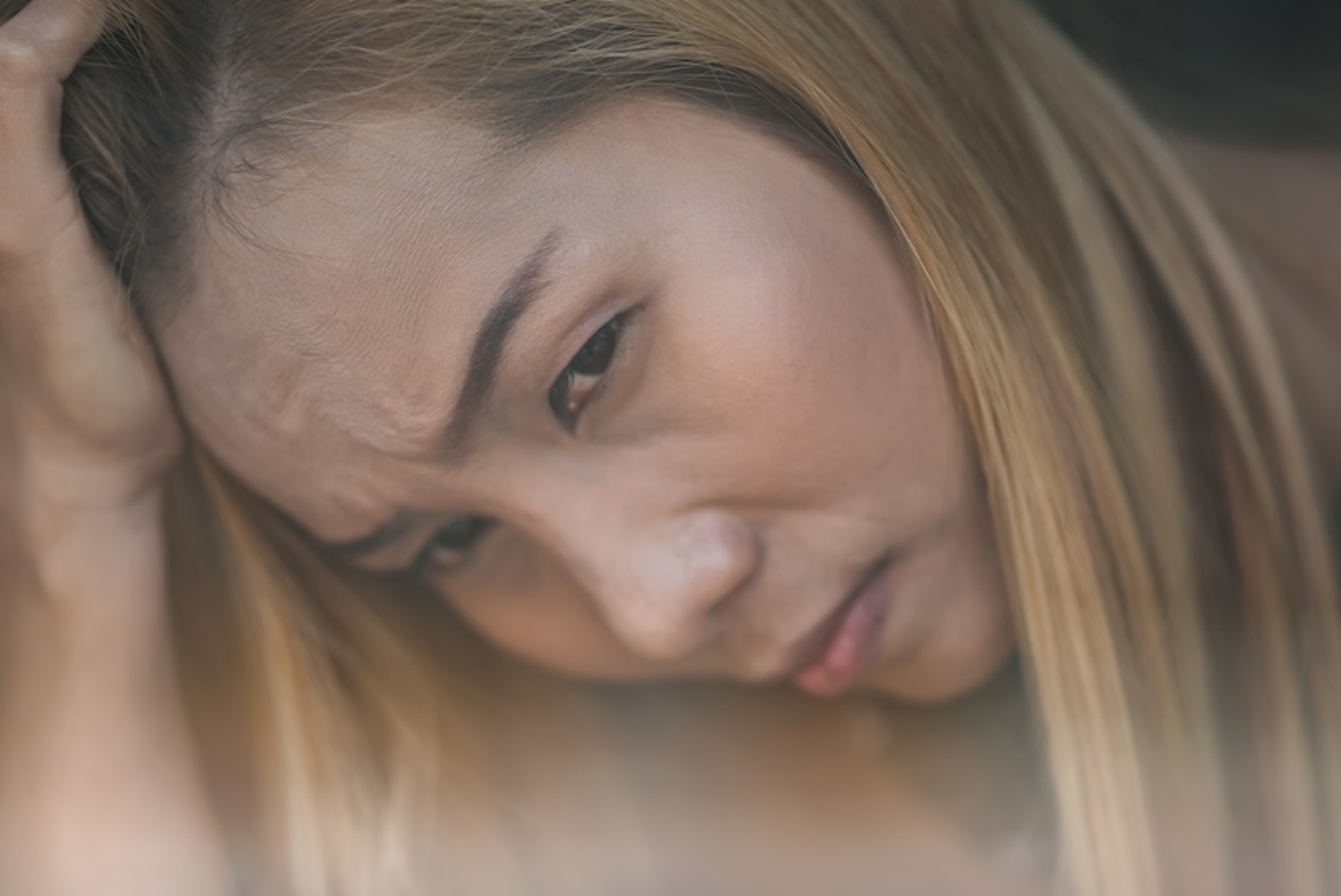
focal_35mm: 114
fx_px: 4249
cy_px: 489
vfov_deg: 12.0
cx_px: 675
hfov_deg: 17.9
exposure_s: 1/250
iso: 100
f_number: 1.8
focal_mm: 85
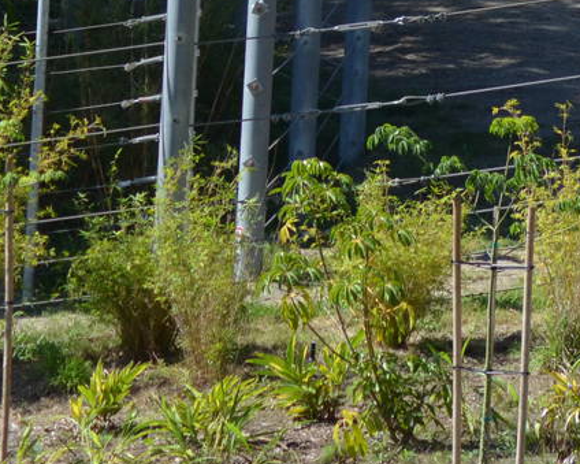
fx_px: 8924
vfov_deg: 3.0
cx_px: 747
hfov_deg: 3.7
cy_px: -193
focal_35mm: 520
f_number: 5.6
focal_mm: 98
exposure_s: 1/1600
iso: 400
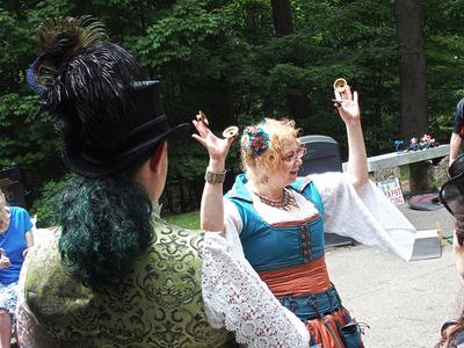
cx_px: 232
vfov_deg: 29.1
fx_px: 670
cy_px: 174
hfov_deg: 38.2
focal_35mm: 50
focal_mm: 10.8
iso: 100
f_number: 3.5
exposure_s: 1/320
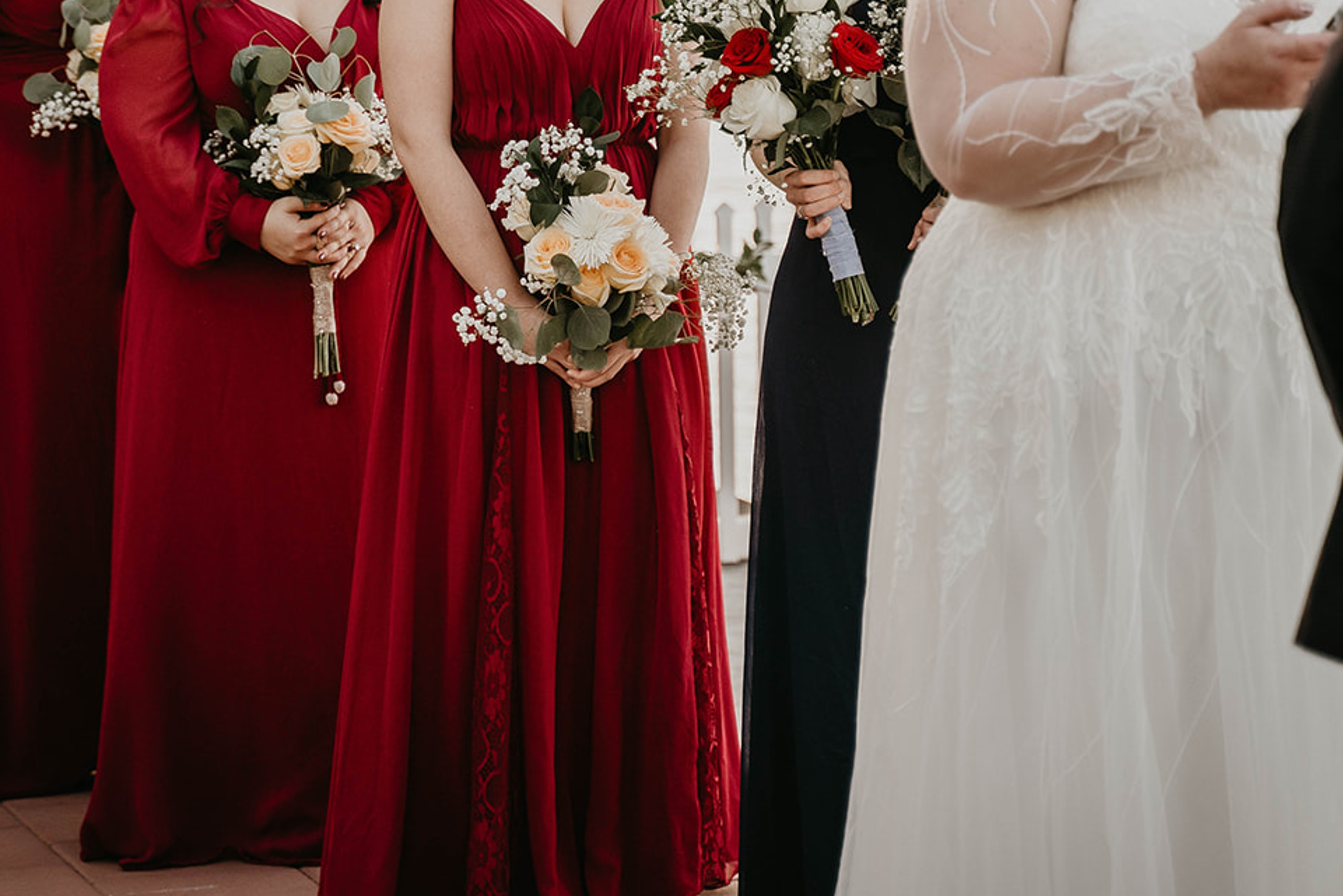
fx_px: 4663
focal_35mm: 125
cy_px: 159
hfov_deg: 16.4
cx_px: 663
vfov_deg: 10.9
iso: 200
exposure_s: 1/800
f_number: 2.8
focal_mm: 75
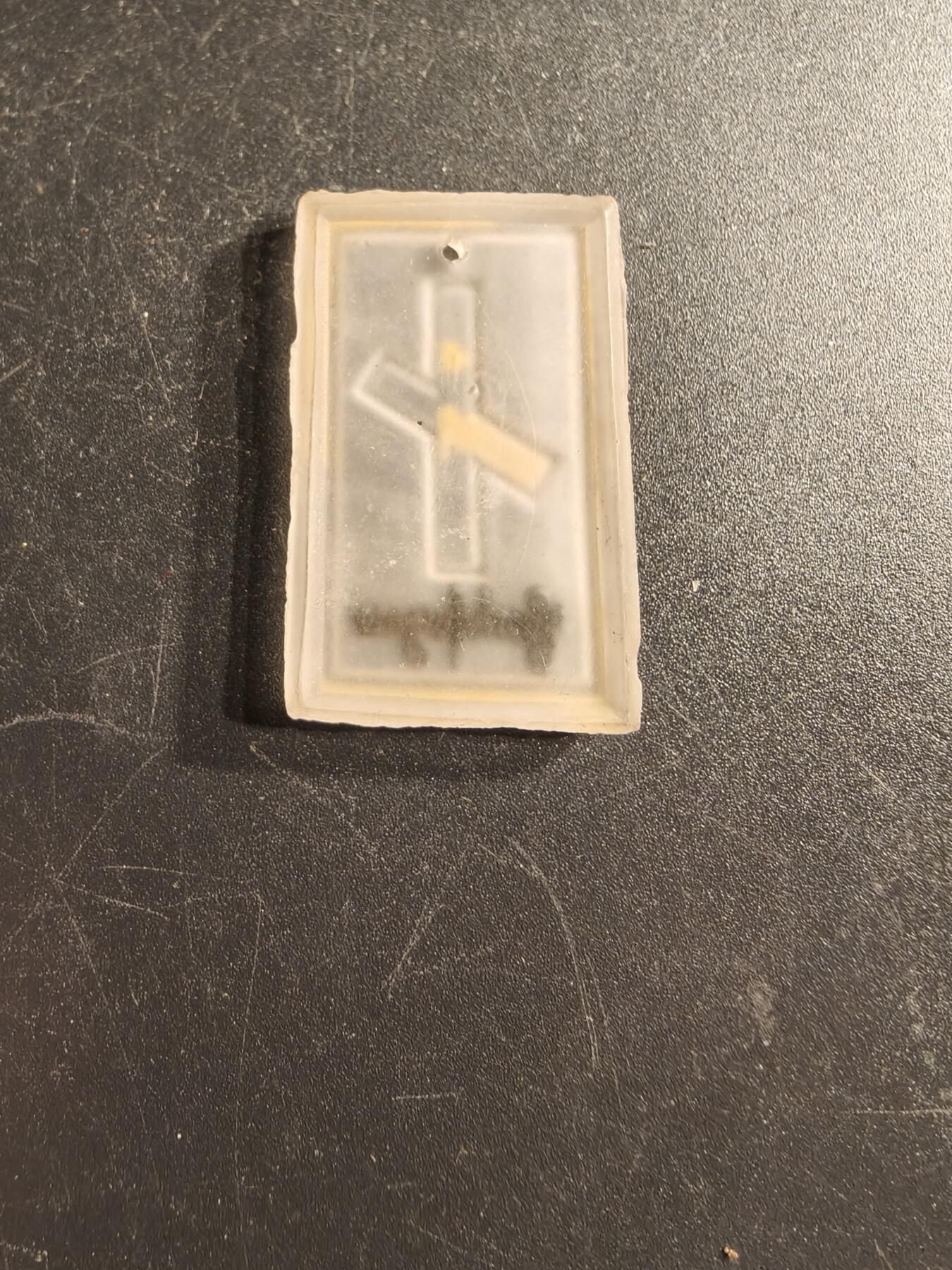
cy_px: 635
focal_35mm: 23
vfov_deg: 73.9
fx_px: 843
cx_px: 476
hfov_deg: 58.9
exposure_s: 1/64.9
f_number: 2
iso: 200
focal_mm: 2.32
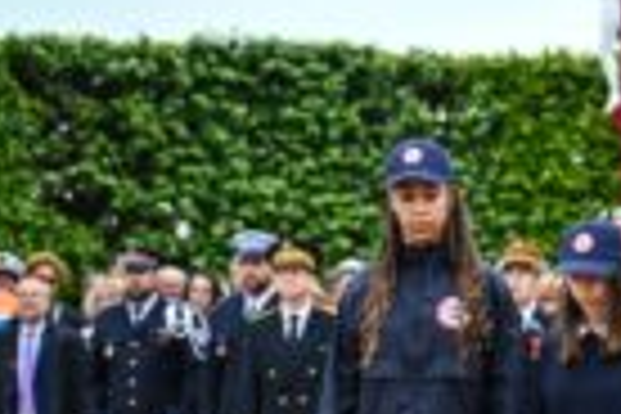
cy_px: 466
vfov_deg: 10.8
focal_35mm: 125
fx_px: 2156
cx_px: 648
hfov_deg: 16.0
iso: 320
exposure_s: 1/800
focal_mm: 43
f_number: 2.8
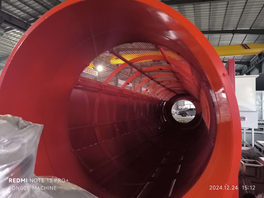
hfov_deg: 73.9
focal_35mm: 23
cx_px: 132
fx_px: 175
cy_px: 99
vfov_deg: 58.9
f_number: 1.65
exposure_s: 1/25
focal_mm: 6.14
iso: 3200
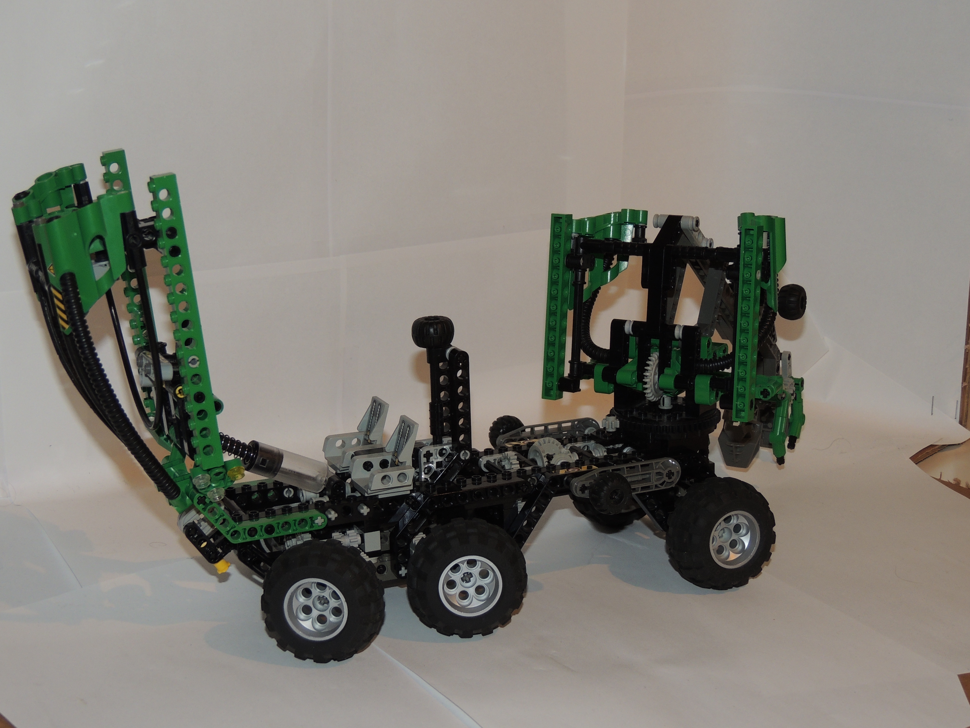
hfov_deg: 32.2
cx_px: 485
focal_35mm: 60
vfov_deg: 24.4
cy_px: 364
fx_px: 1681
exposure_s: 1/50
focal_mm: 10.7
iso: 200
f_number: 3.7
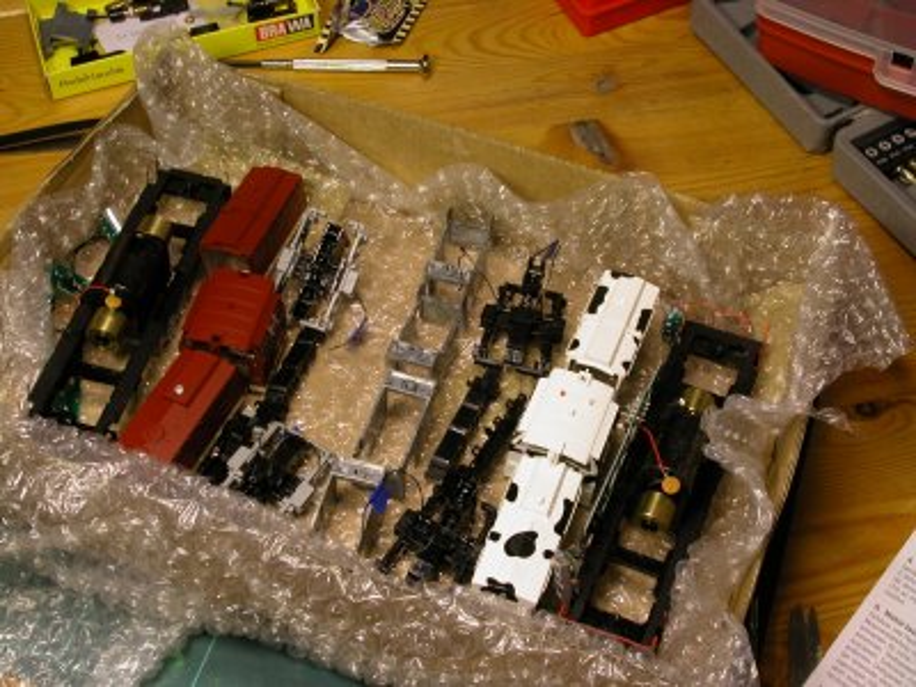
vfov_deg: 27.0
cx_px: 458
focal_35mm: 54
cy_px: 344
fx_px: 1429
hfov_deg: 35.5
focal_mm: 13.6
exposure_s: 1/5.8
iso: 100
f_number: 7.2
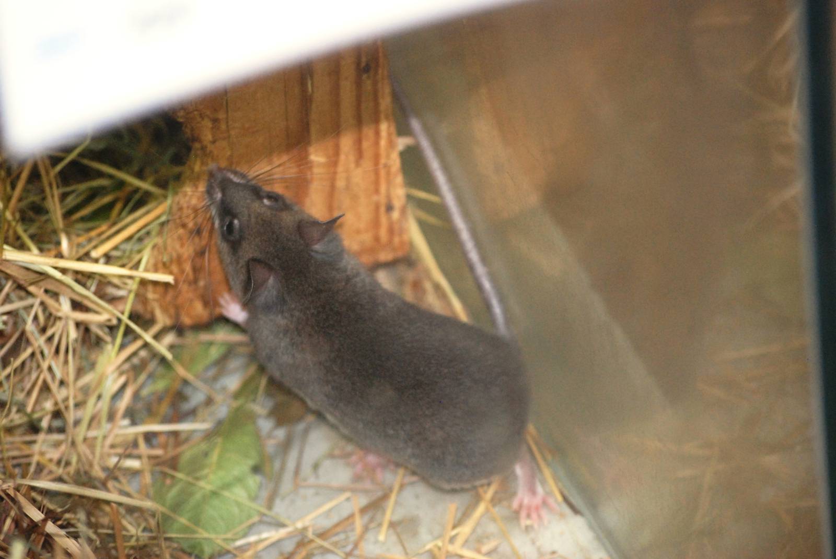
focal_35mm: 225
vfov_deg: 6.1
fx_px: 5231
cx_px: 418
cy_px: 280
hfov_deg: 9.1
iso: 1000
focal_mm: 150
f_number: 5
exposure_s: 1/60
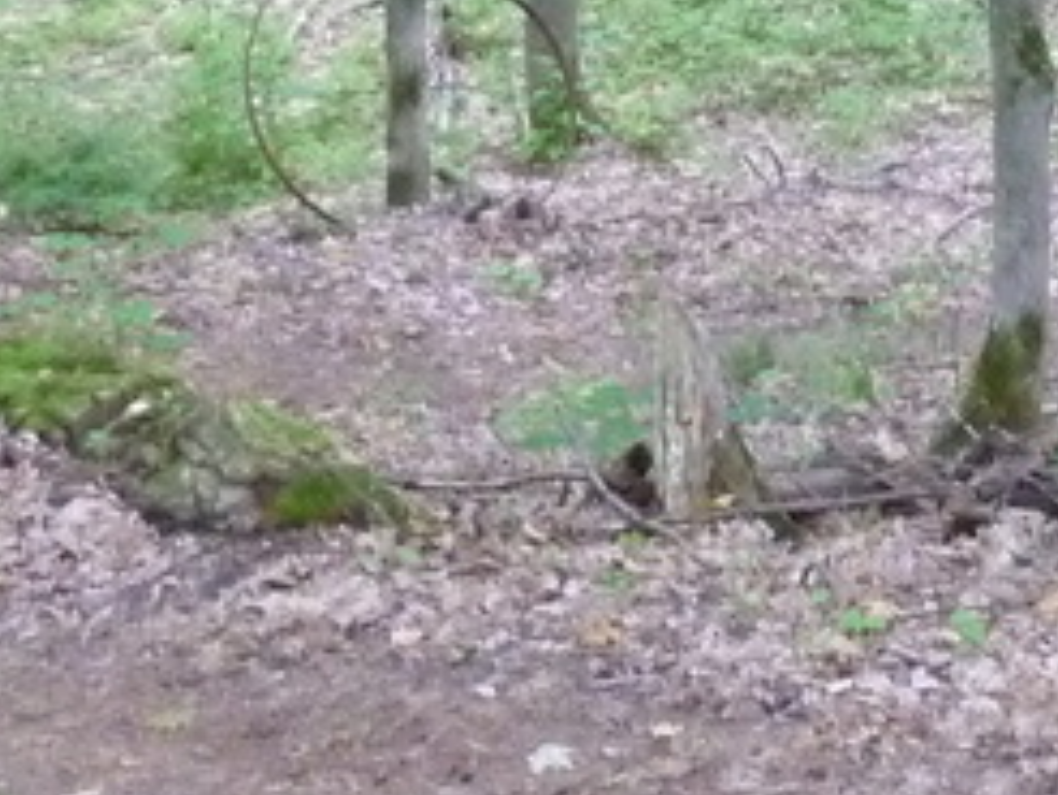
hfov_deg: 15.0
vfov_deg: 10.5
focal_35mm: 130
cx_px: 950
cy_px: -799
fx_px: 3977
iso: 400
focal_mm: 4.5
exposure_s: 1/25
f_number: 3.3
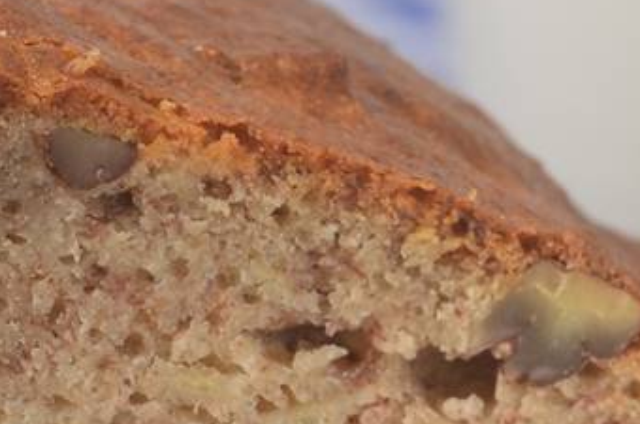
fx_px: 10516
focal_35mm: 593
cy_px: 746
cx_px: 265
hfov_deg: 3.5
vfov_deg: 2.3
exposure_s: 1/125
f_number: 8
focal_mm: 105
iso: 100
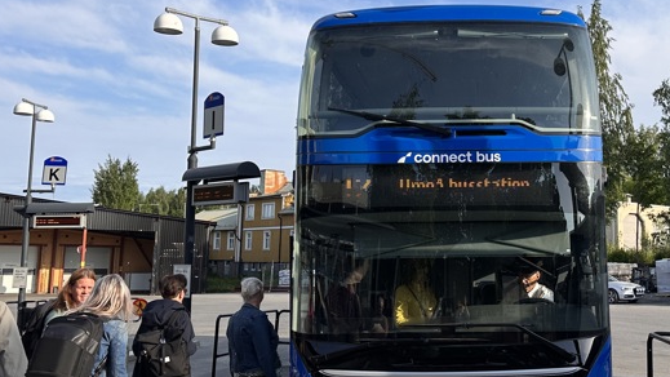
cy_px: 155
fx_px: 799
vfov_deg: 26.5
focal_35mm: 45
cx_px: 462
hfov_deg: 44.6
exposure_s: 1/2967
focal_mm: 6.86
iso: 80
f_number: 1.78
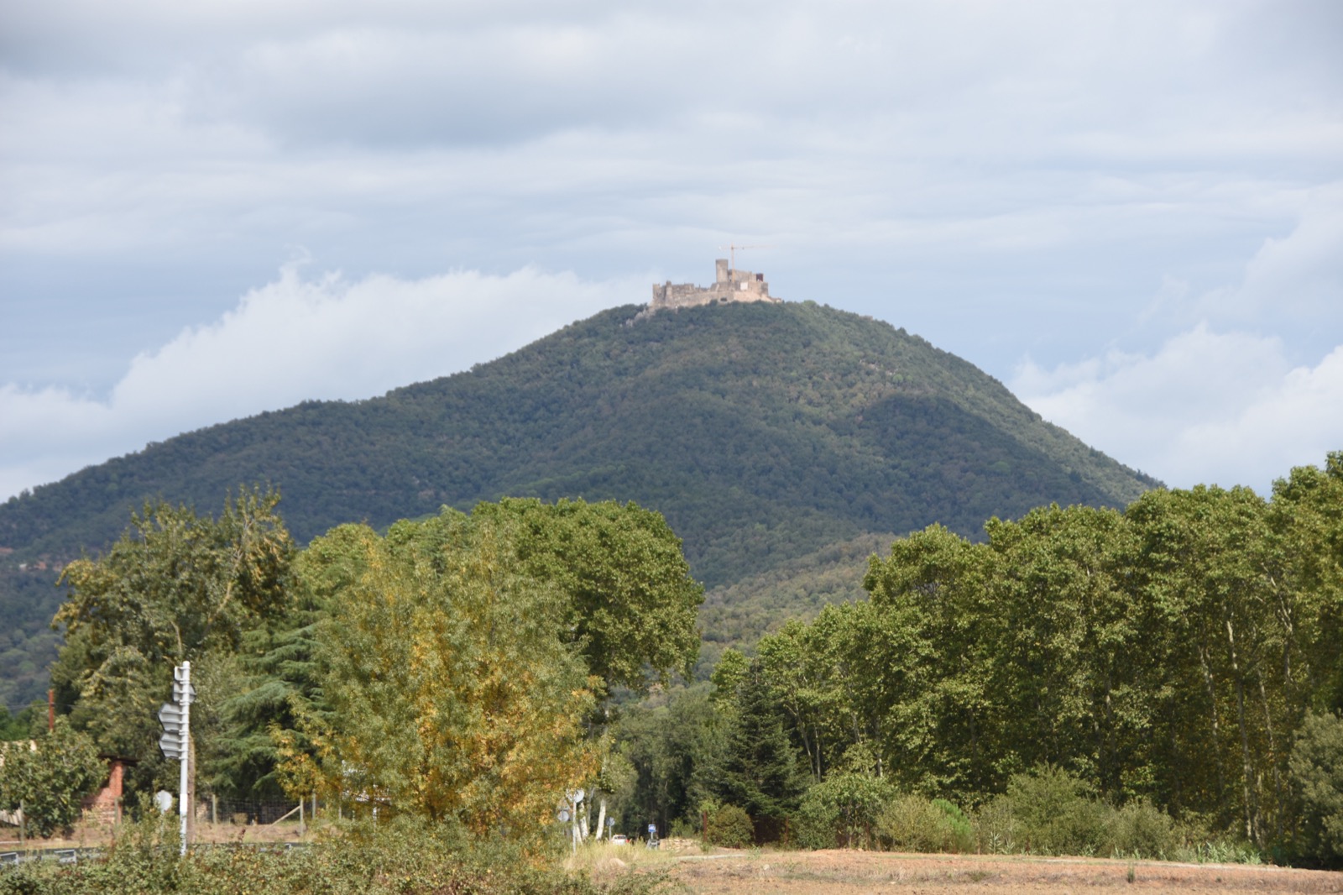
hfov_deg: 16.7
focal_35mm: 123
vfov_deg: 11.1
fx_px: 4587
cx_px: 672
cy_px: 448
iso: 100
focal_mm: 82
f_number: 5.6
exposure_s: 1/500
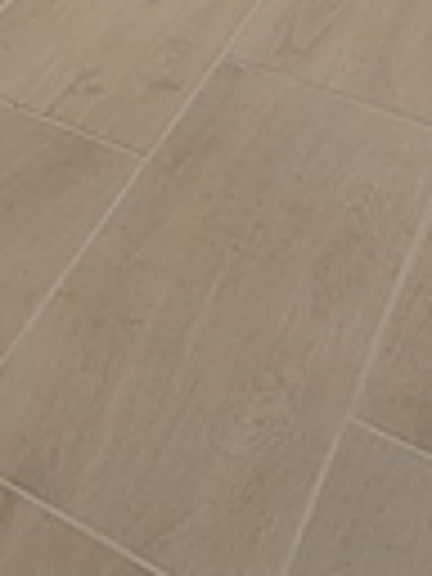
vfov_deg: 18.0
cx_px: -441
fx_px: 1298
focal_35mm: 78
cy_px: -544
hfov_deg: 15.2
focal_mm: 2.2
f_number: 2.2
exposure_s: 1/60
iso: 100
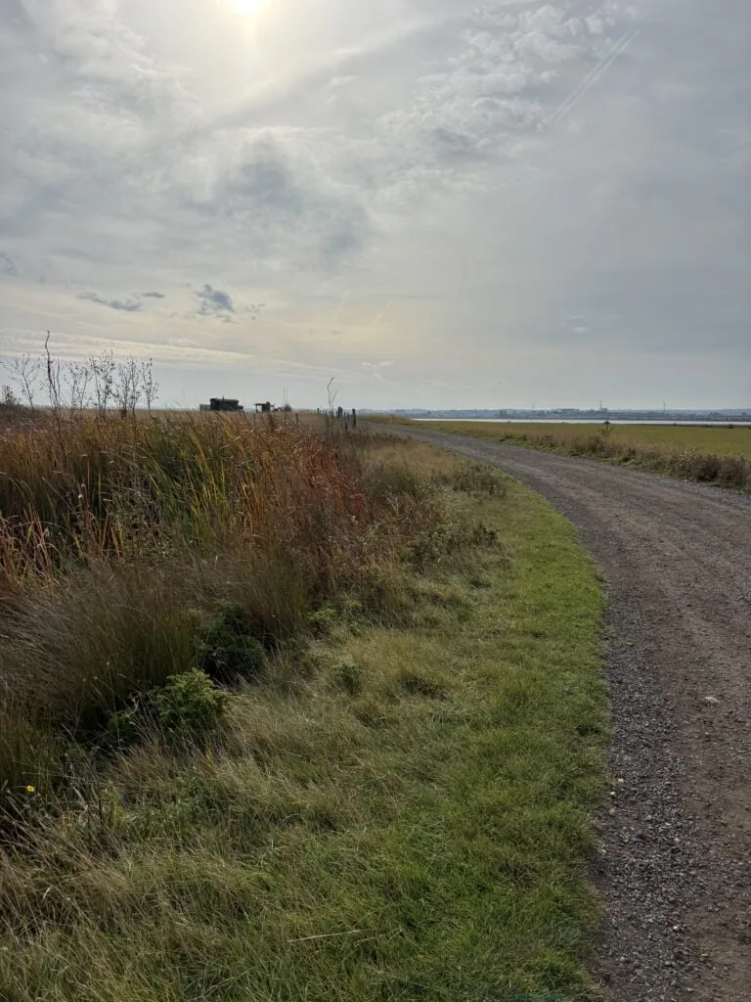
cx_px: 376
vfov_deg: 67.3
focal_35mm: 26
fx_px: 752
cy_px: 501
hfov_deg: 53.1
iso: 50
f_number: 1.6
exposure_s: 1/9901
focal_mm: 5.96
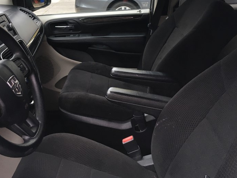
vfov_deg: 33.2
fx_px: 294
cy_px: 55
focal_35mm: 43
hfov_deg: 43.7
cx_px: 97
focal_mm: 4.15
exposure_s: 1/40
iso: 32
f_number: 2.2
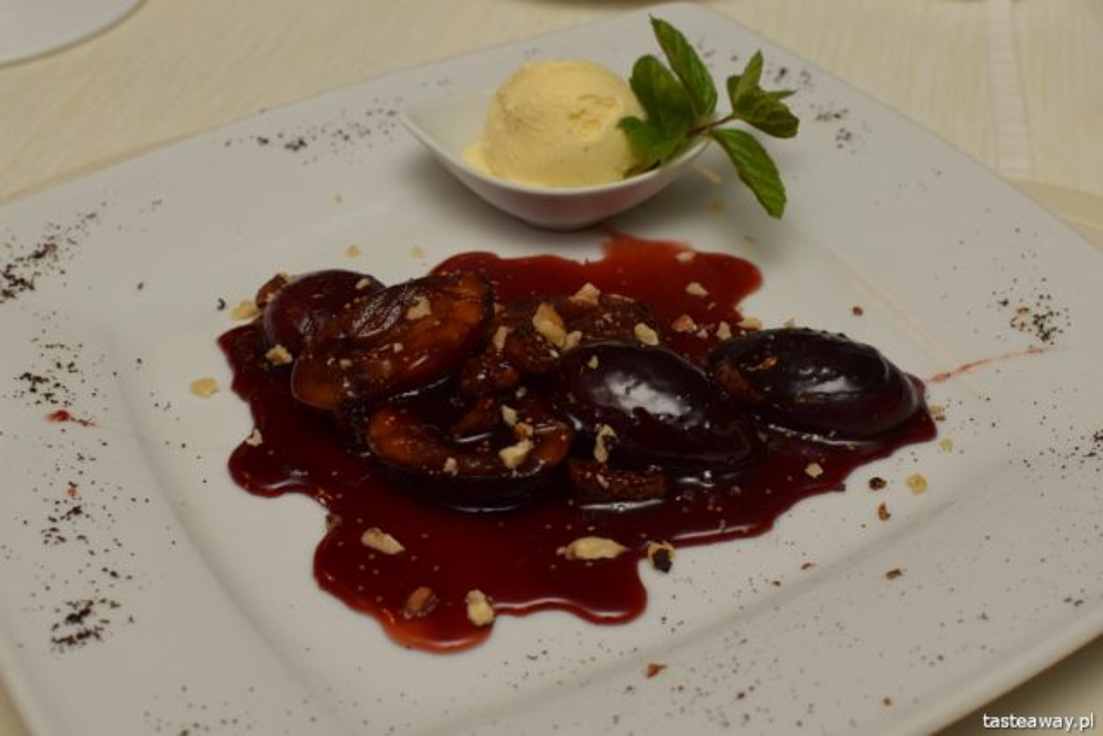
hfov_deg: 37.8
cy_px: 368
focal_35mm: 52
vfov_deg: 25.8
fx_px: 1609
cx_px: 552
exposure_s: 1/200
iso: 400
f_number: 7.1
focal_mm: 35
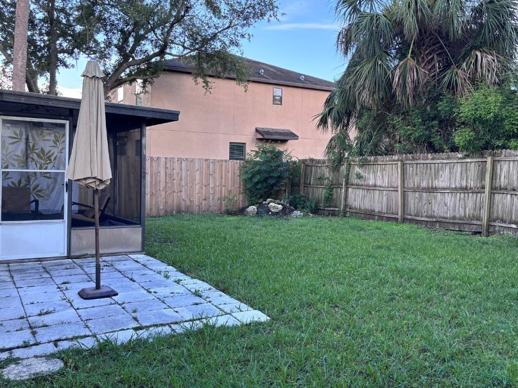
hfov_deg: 55.2
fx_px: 494
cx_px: 289
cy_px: 178
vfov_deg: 42.9
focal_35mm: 33
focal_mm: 5.96
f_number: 1.6
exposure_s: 1/278
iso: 50
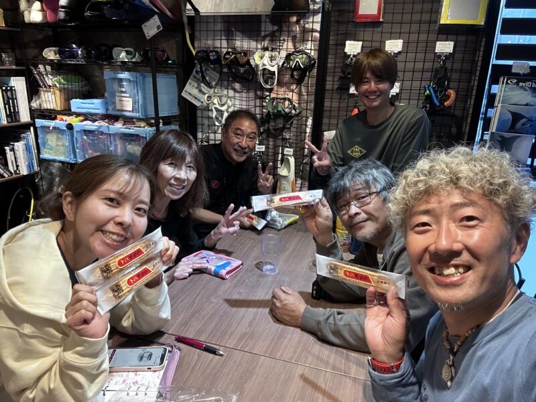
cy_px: 201
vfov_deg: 58.9
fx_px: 356
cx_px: 268
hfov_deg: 73.9
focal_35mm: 23
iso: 160
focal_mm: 2.69
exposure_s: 1/60
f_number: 1.9
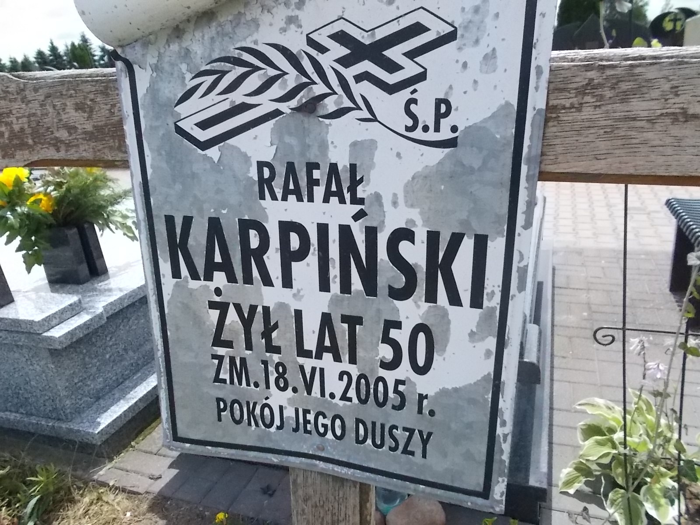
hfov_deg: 67.3
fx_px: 526
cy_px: 262
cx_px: 350
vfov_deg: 53.1
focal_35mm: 26
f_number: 8
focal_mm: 4.6
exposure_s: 1/500
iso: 400
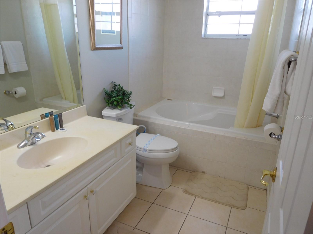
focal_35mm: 25
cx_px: 156
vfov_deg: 54.9
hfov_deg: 69.4
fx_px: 226
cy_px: 117
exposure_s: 1/40
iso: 125
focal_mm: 4.5
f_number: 3.4
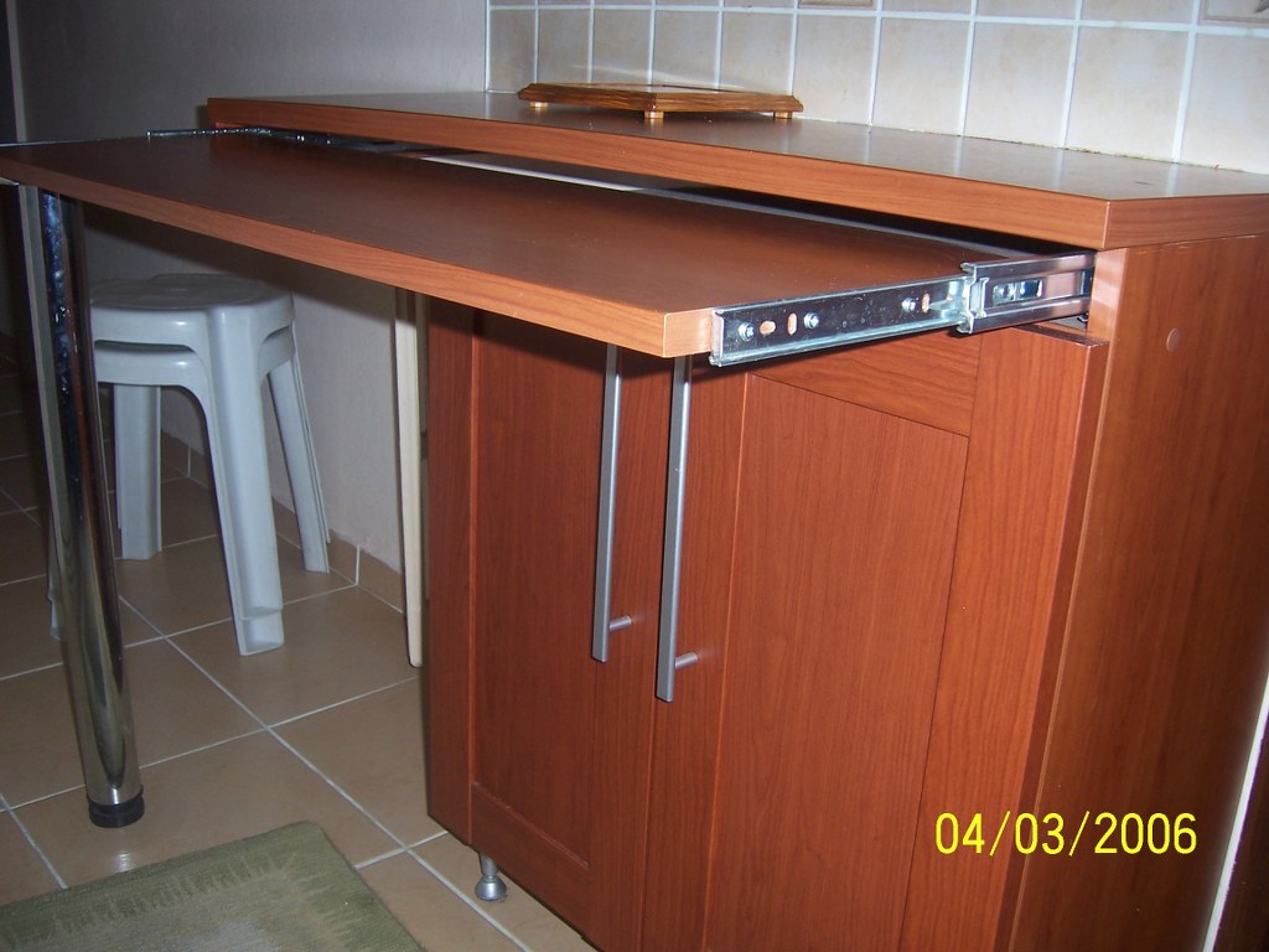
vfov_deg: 39.7
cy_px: 476
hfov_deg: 51.4
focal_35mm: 36
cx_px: 634
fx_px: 1320
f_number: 3
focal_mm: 6
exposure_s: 1/60
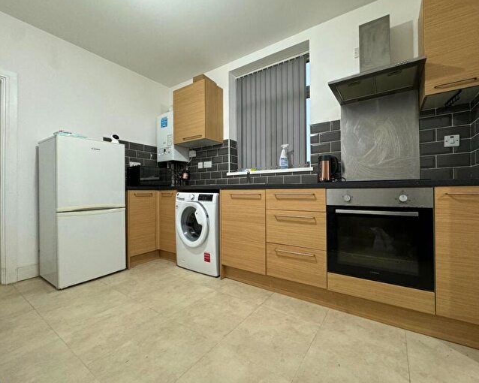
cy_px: 190
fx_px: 213
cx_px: 261
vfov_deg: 84.0
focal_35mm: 15
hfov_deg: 96.6
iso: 640
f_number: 2.2
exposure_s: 1/50
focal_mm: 2.22
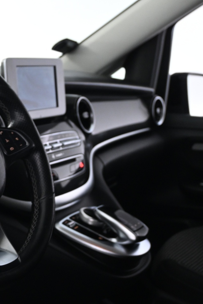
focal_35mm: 59
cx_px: -35
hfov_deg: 21.5
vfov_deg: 33.9
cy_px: 166
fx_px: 499
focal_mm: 24
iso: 1600
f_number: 4.2
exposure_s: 1/13
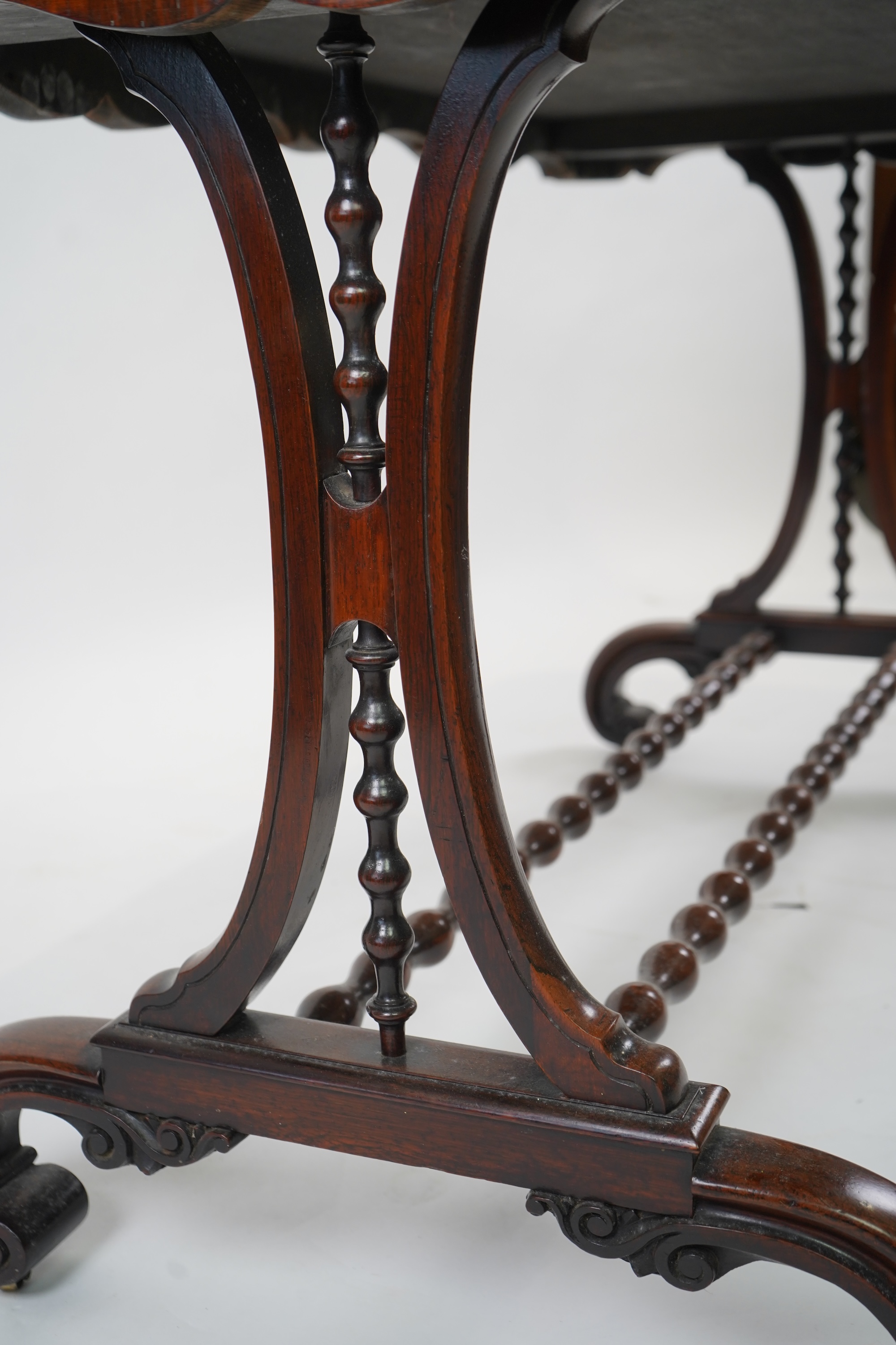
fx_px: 1568
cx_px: 448
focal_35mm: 42
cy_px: 672
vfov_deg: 46.4
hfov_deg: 31.9
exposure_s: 1/125
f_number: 5
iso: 800
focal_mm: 42
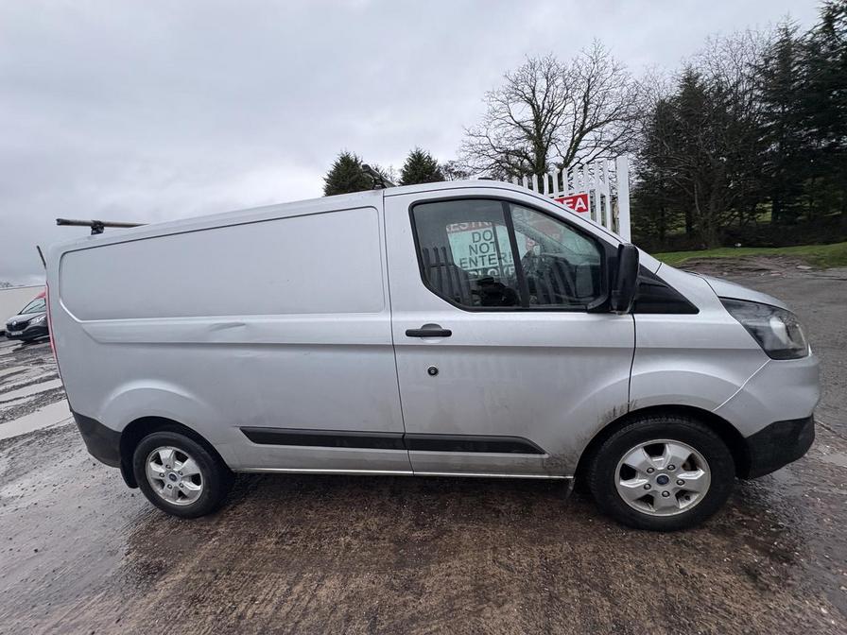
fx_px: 343
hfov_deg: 102.1
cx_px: 424
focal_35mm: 14
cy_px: 318
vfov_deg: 85.7
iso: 160
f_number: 2.2
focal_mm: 2.22
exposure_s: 1/99
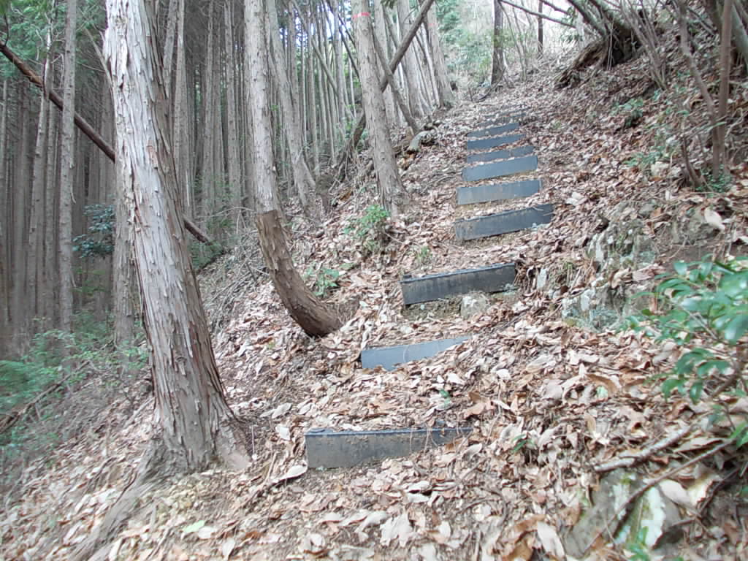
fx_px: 605
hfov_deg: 63.4
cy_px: 280
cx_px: 374
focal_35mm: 28
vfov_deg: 49.7
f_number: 2.7
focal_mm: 4
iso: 80
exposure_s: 1/25
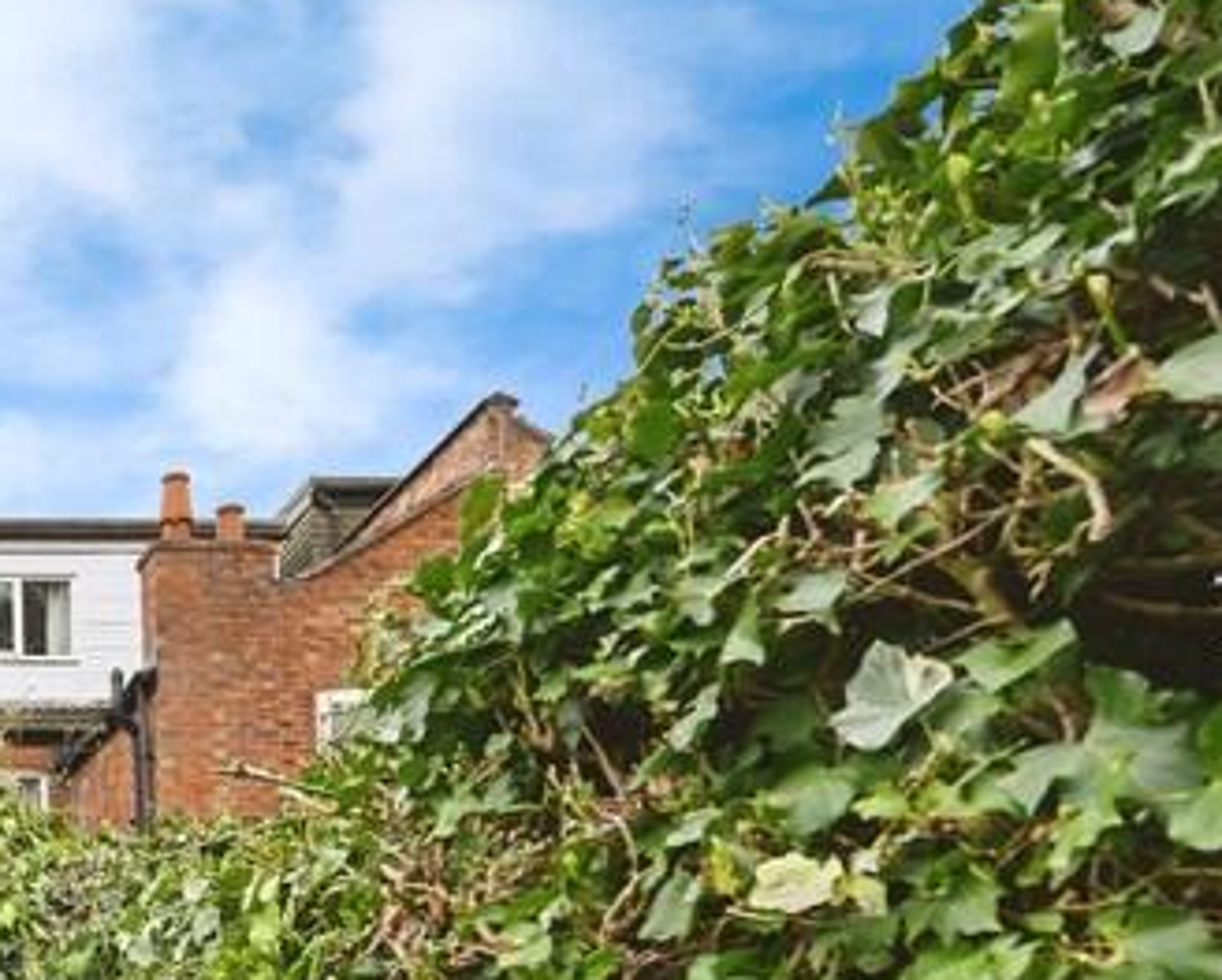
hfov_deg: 35.1
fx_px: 1484
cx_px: -257
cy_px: 986
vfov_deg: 33.4
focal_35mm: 41
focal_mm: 14
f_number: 5.6
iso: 100
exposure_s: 1/125
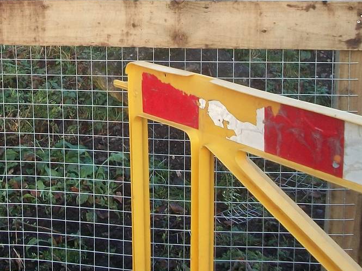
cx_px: 52
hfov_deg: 24.7
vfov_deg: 18.6
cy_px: -9
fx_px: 805
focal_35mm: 77
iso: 80
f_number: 2.9
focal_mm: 5.7
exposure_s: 1/40
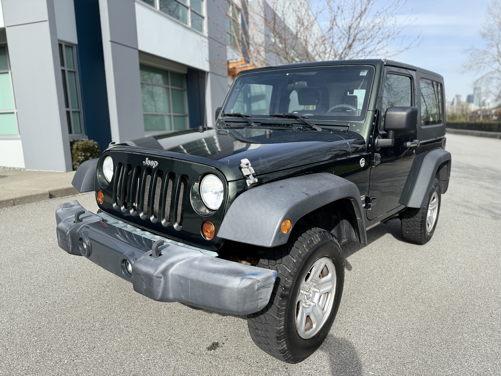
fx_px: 347
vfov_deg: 56.8
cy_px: 188
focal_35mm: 24
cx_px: 250
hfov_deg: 71.6
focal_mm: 6.76
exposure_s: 1/2370
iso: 80
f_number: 1.78
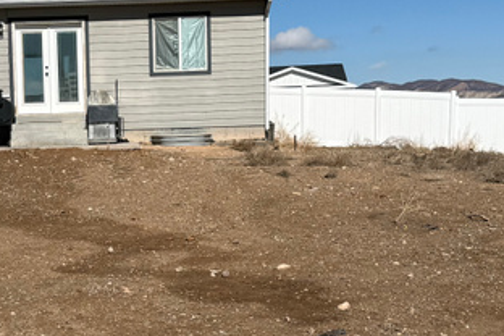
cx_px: 87
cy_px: 228
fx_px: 1148
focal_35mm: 82
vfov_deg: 16.6
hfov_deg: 24.3
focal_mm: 6.76
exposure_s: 1/11905
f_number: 1.78
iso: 80
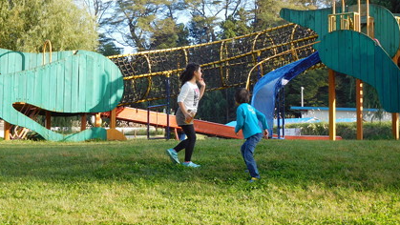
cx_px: 201
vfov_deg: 14.7
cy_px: 78
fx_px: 870
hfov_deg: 25.9
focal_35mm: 82
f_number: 4.5
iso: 125
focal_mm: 12.5
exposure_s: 1/160
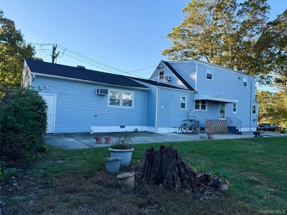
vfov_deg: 56.8
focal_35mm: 24
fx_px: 199
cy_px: 108
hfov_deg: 71.6
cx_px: 144
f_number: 1.78
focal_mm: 6.76
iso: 100
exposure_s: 1/1292
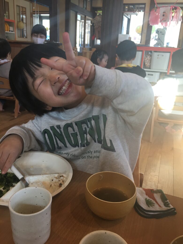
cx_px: 92
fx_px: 204
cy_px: 122
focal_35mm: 29
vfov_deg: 61.7
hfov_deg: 48.2
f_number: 2.2
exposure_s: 1/30
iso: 32
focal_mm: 4.15
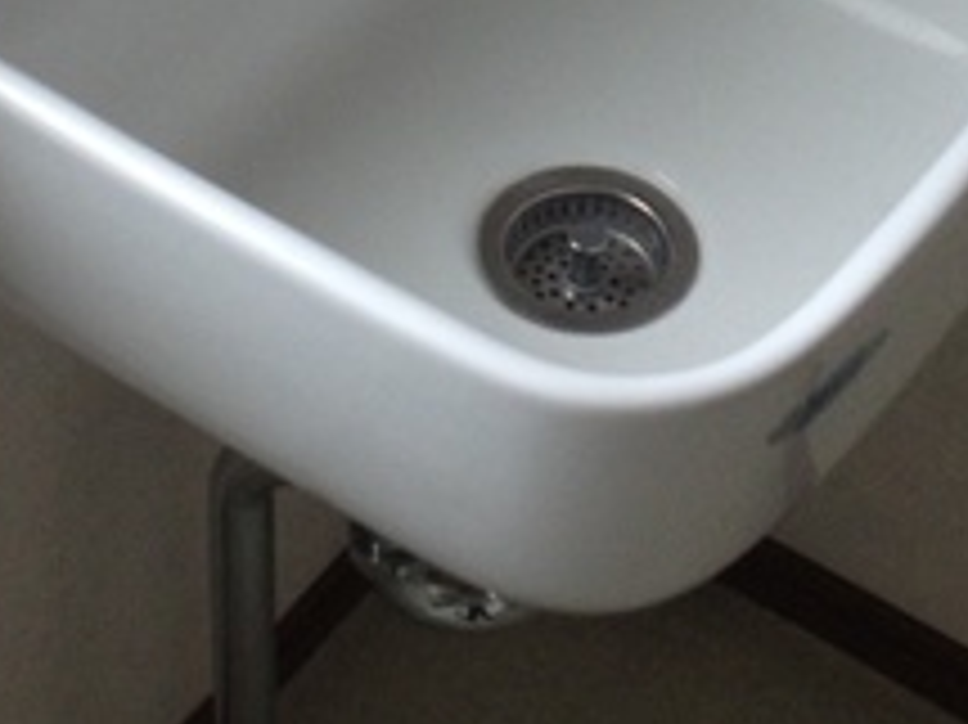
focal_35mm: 114
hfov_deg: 17.3
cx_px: 500
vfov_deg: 12.6
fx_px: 3186
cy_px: -205
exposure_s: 1/120
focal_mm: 4.28
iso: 100
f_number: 2.4
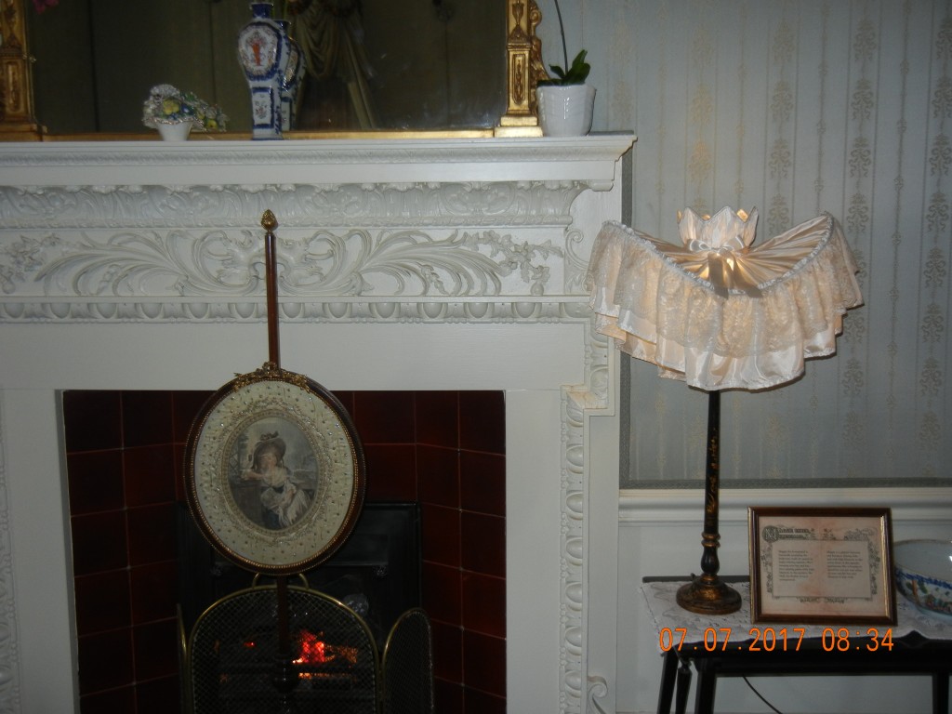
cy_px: 357
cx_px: 476
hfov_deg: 54.0
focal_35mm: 34
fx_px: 935
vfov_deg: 41.8
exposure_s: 1/30
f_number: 3.6
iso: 200
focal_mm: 6.2
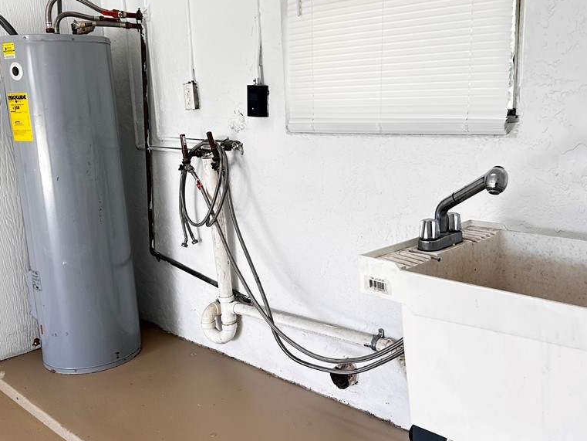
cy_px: 225
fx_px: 594
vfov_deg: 40.7
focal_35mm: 35
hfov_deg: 52.5
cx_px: 320
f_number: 1.5
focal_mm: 5.7
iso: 50
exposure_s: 1/120
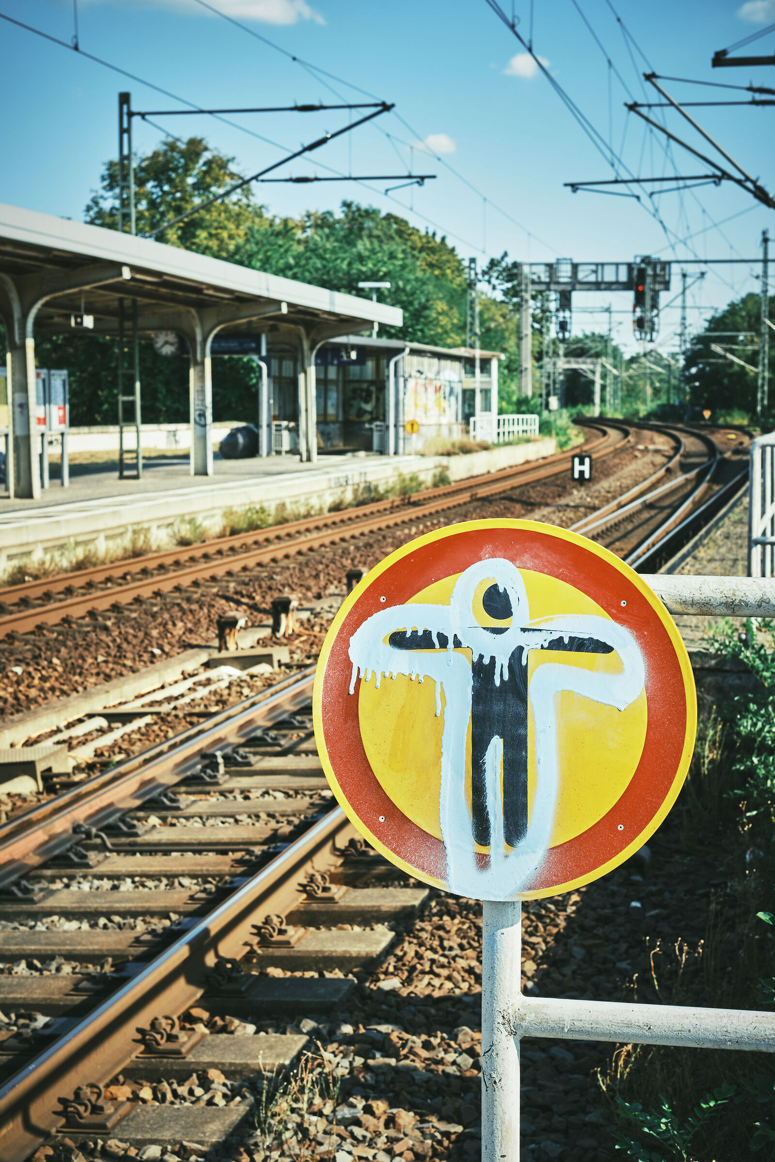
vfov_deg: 37.5
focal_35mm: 53
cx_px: 388
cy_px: 581
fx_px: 1711
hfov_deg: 25.5
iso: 200
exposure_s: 1/105
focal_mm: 35
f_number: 8
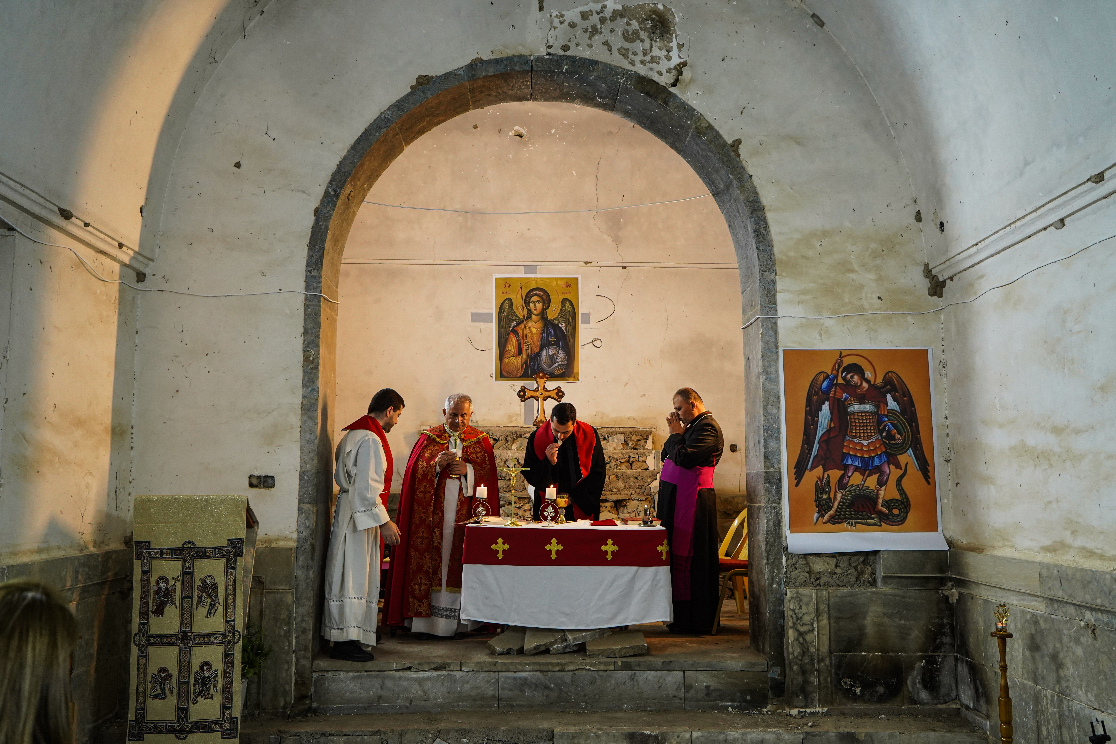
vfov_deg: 42.3
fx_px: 961
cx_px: 558
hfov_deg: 60.3
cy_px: 372
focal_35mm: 31
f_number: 4
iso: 2000
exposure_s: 1/250
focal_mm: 31
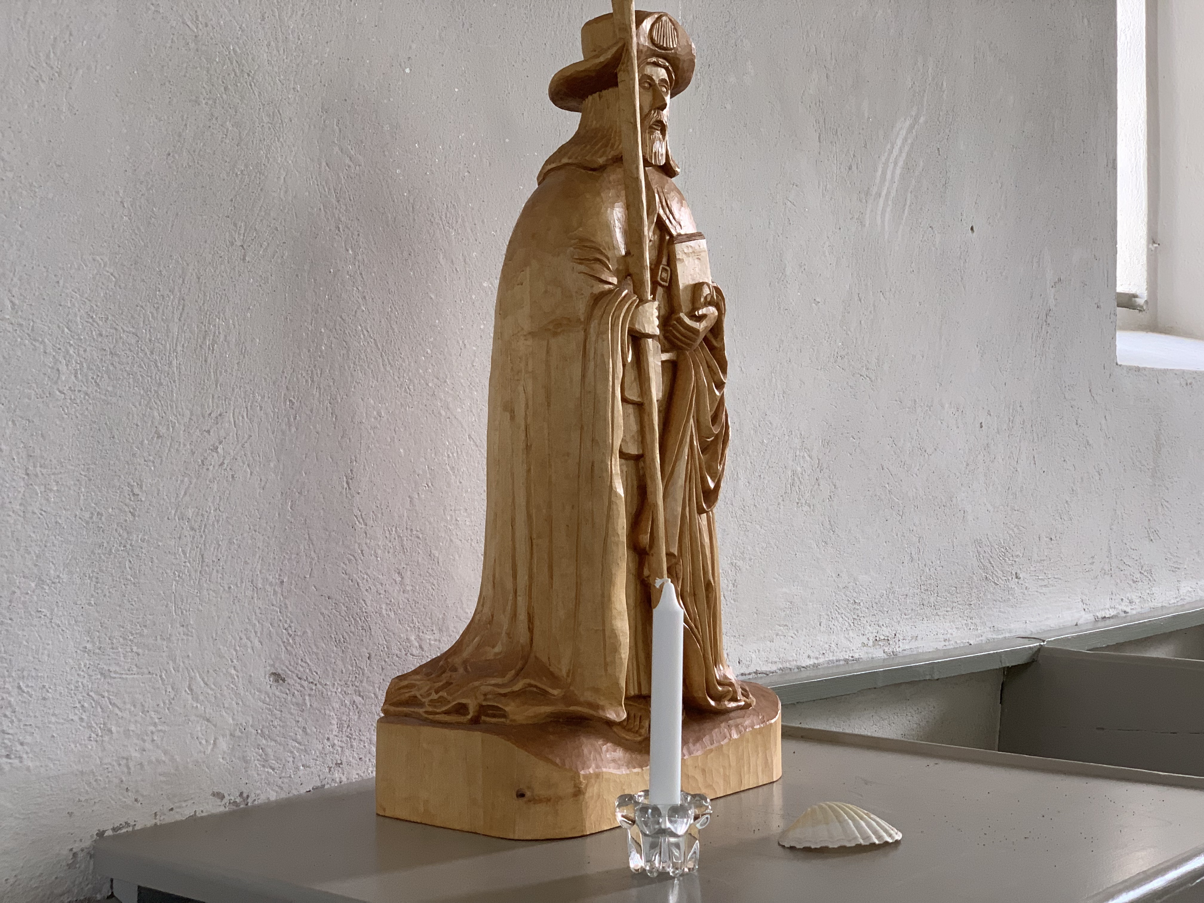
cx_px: 602
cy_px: 452
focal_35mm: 52
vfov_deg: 28.0
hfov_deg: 36.8
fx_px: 1809
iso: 125
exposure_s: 1/70
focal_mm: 6
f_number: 2.4
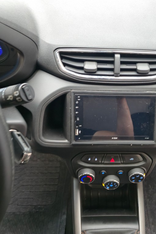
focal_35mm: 32
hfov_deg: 40.5
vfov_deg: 58.7
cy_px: 117
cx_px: 108
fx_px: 208
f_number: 1.7
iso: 320
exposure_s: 1/40
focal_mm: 6.3
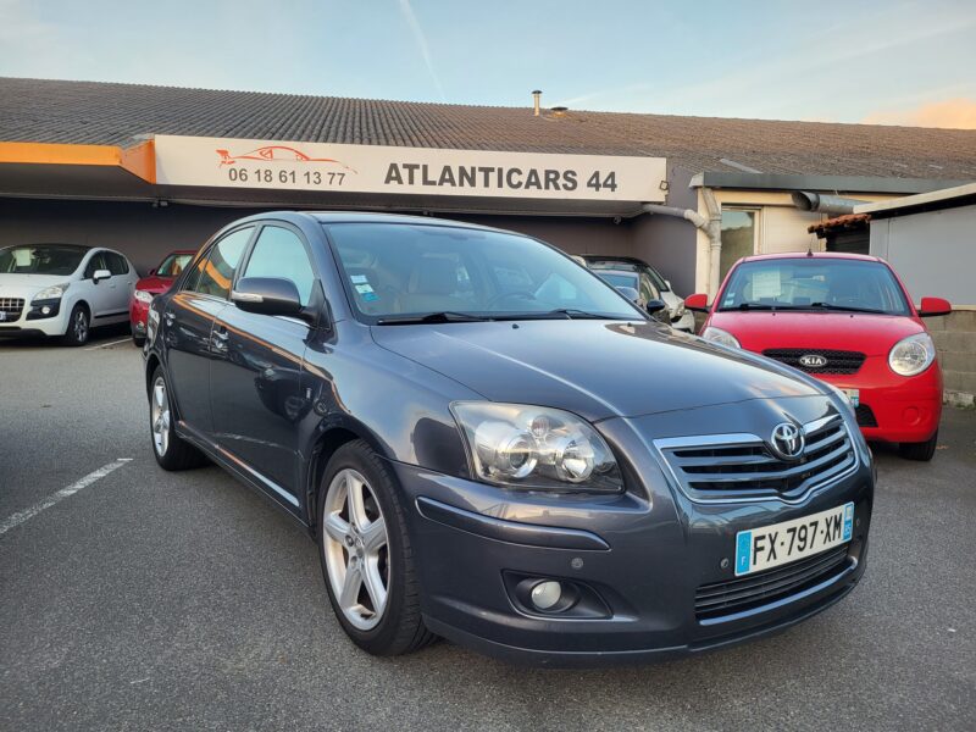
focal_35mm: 26
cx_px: 488
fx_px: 733
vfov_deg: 53.1
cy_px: 366
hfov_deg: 67.3
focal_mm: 5.4
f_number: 1.8
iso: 40
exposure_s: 1/177
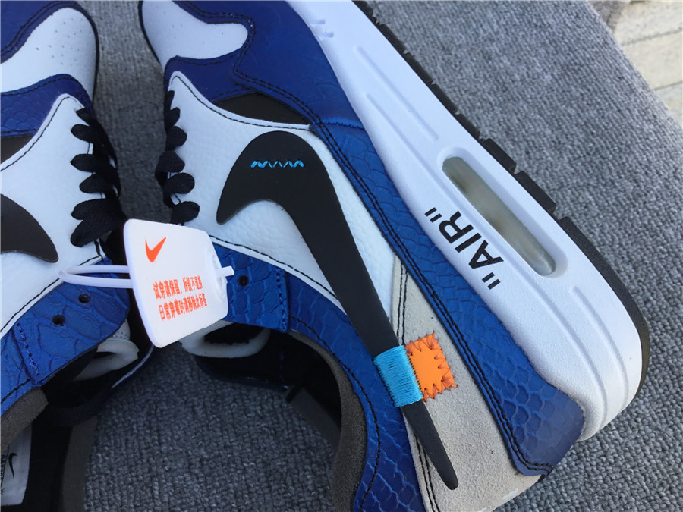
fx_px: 612
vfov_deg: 45.4
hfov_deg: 58.4
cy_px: 256
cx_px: 342
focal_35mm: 31
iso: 25
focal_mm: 3.3
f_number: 2.4
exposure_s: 1/187
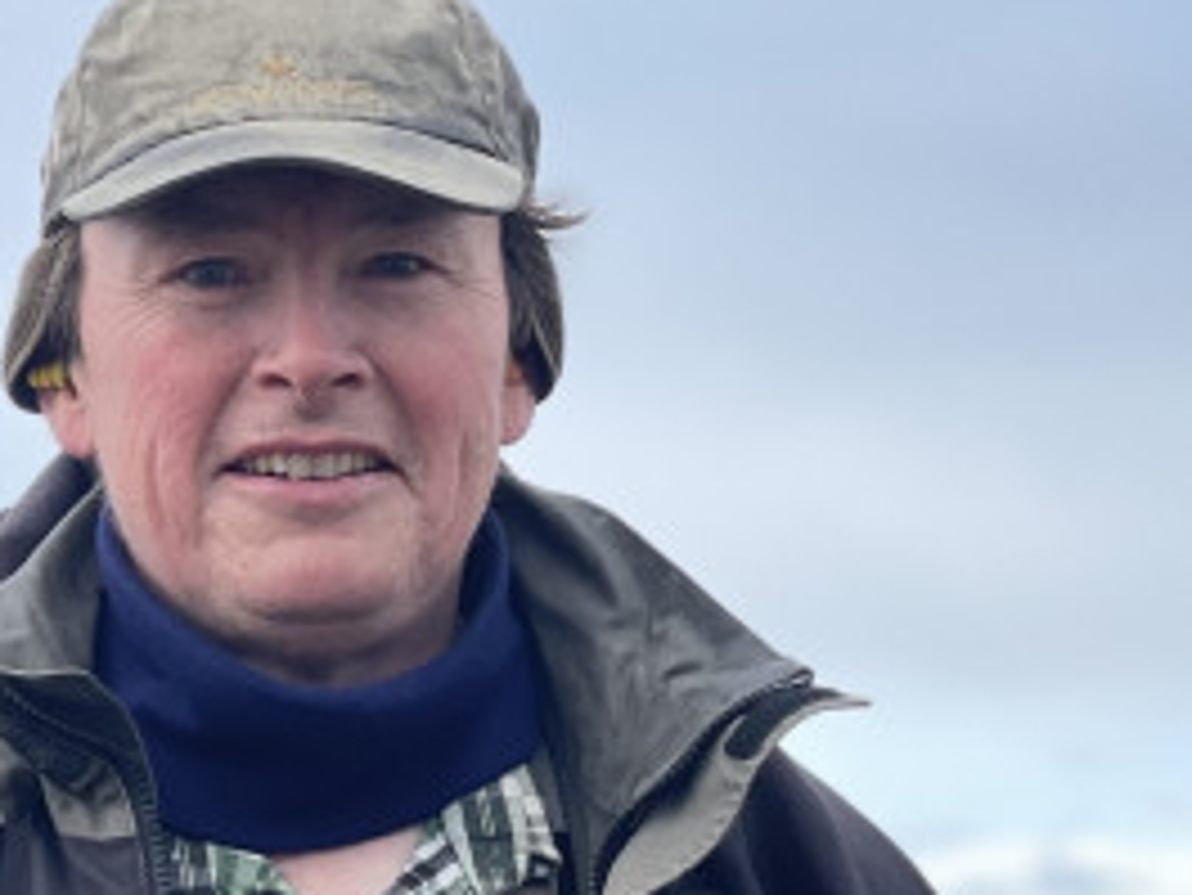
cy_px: 1043
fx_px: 5409
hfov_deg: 12.5
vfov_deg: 9.3
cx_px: 283
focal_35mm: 157
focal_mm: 6
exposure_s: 1/727
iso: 25
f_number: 2
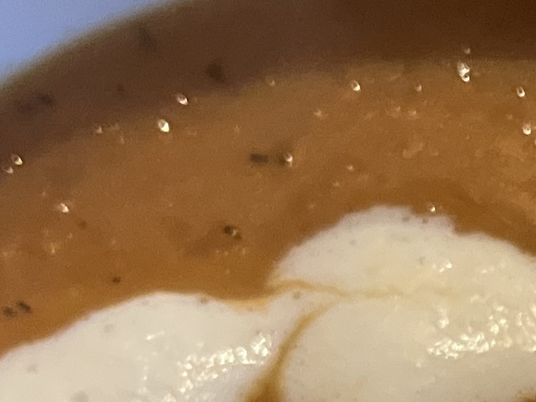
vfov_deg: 8.9
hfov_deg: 12.0
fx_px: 2431
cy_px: 788
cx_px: 819
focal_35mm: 157
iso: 500
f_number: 1.6
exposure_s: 1/40
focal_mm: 5.1
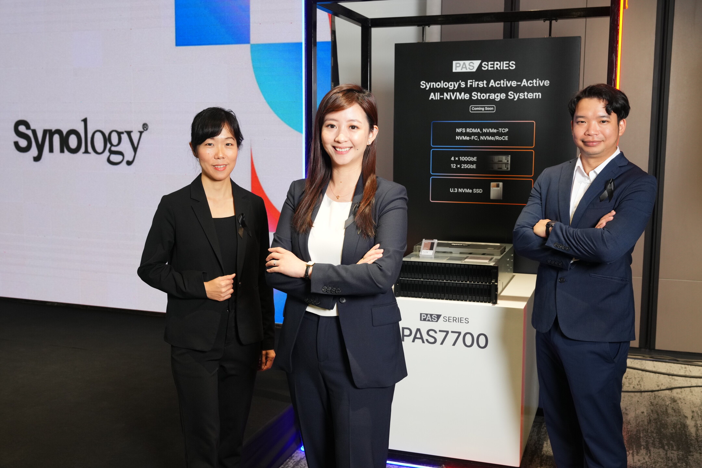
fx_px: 741
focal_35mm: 38
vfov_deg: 35.1
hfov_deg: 50.7
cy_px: 234
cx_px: 351
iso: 1000
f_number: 6.3
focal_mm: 38
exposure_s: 1/50
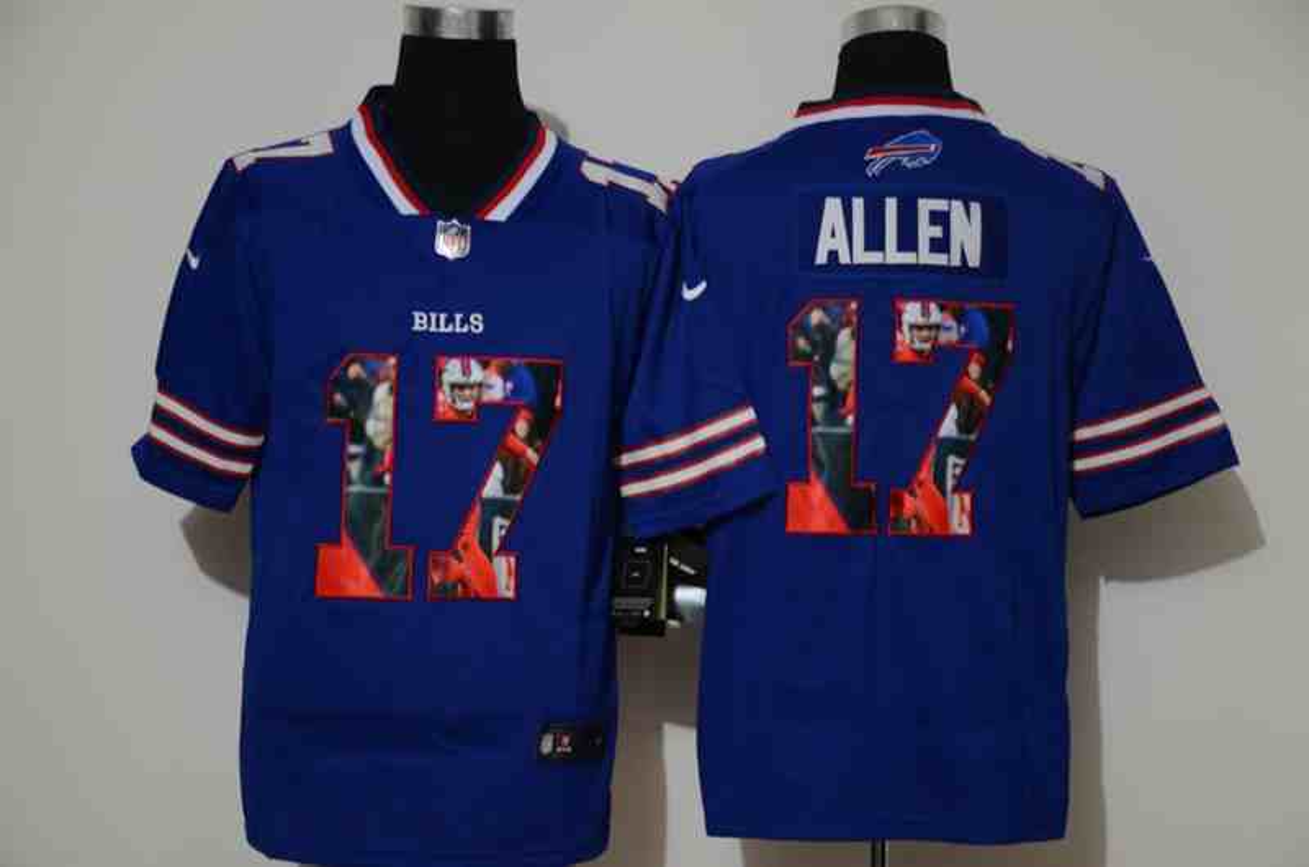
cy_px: 434
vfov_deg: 18.1
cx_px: 654
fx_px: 2722
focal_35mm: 75
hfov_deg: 27.0
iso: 100
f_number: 4.8
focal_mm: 50
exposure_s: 2
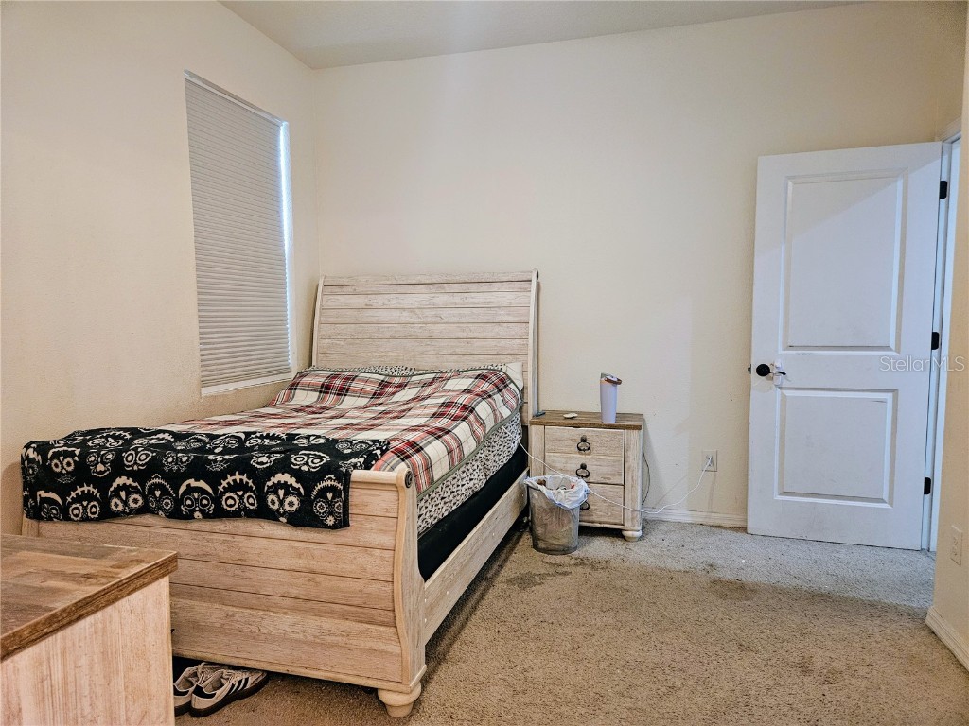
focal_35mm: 23
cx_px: 484
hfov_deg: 73.9
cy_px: 363
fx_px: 644
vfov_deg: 58.9
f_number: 1.8
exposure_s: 1/60
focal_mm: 5.4
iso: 640
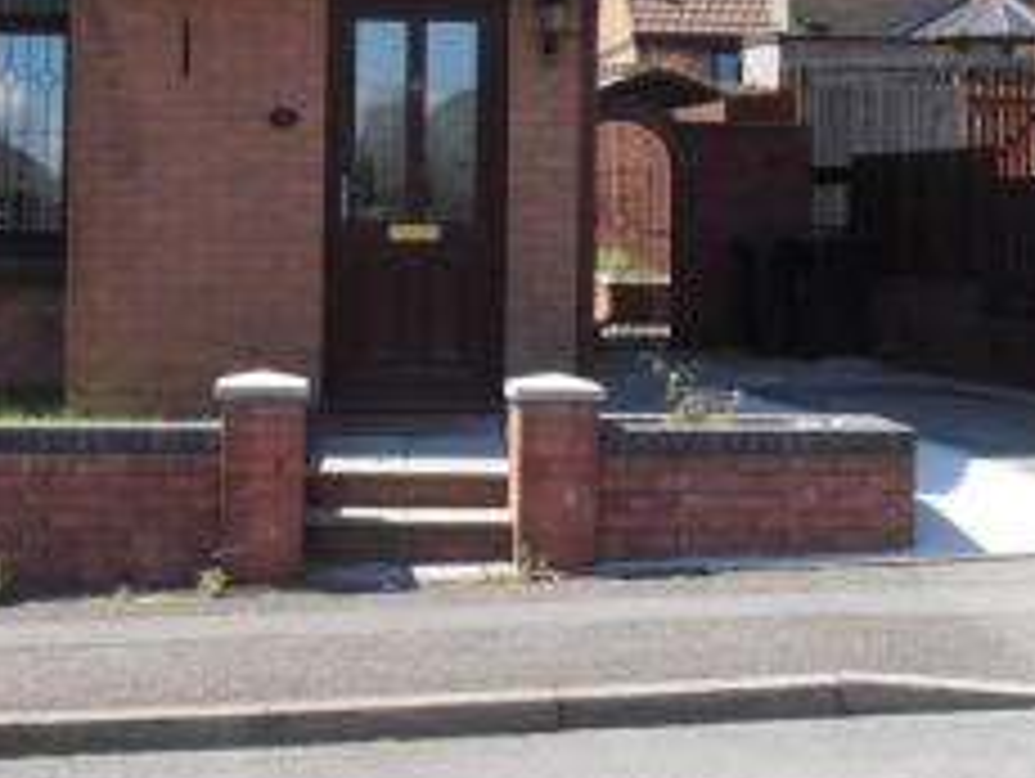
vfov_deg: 19.3
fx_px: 2275
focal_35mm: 76
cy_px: 173
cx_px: 466
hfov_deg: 25.6
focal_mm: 5.25
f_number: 3.5
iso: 80
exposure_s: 1/500
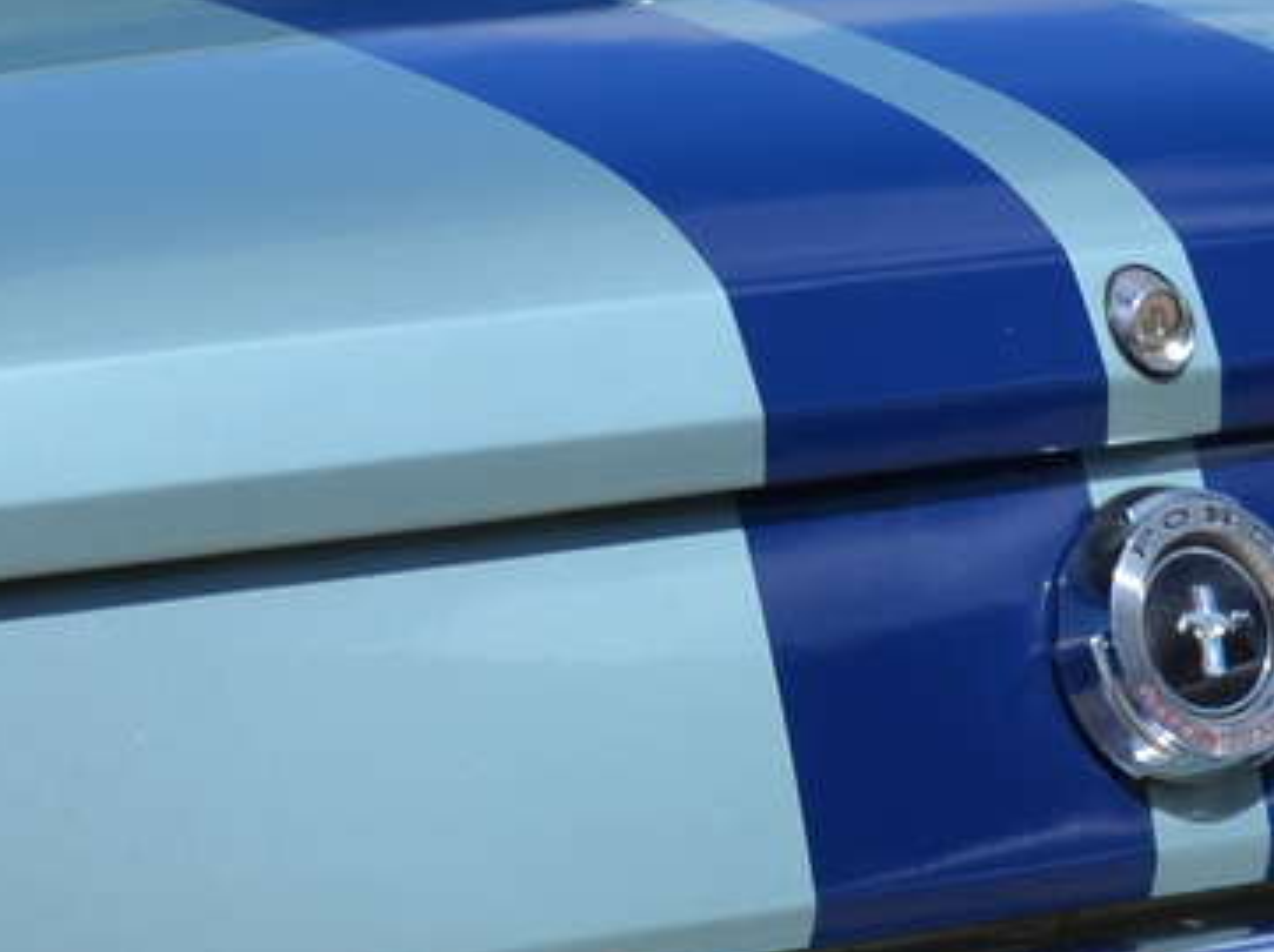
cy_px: 534
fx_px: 7059
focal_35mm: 192
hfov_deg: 10.2
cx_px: -106
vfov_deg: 7.7
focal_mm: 24
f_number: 8
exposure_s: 1/250
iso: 100
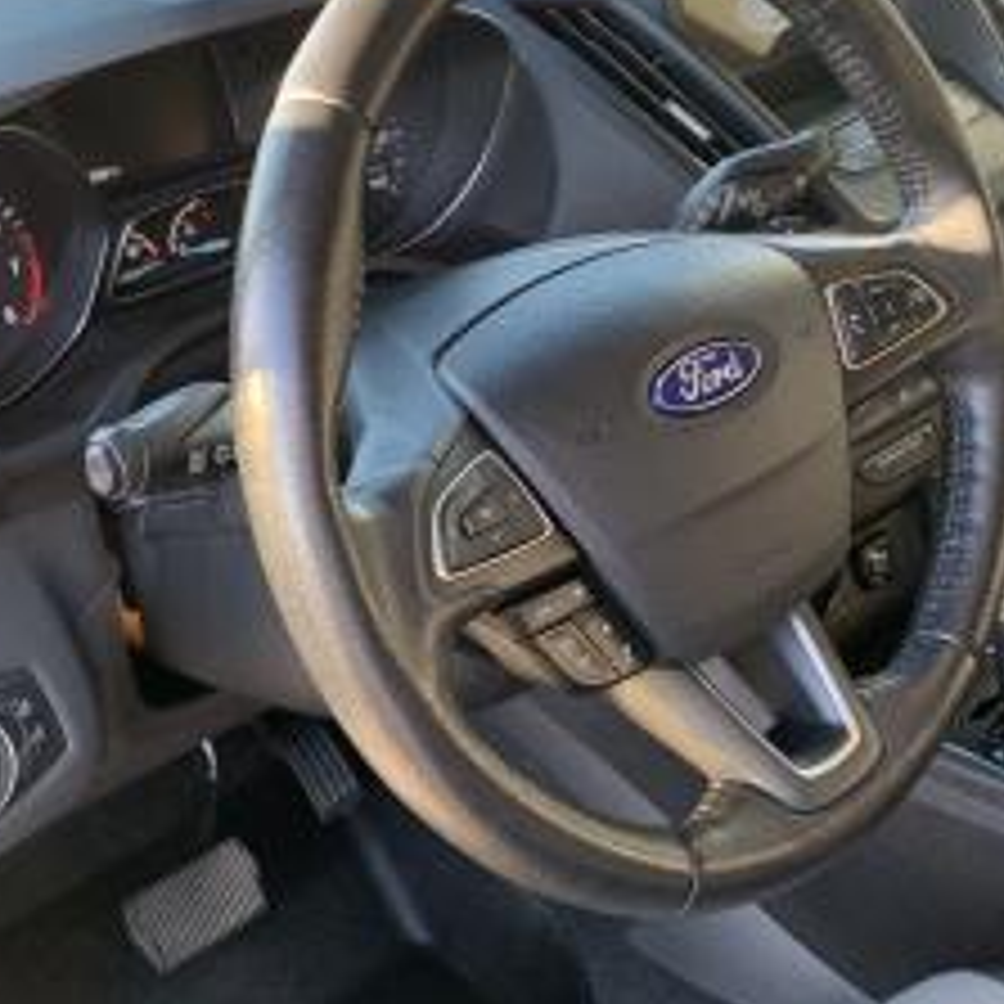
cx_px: 630
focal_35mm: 52
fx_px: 1706
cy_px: 428
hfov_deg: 32.6
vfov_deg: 32.7
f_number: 1.8
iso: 100
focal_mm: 4.25
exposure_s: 1/85
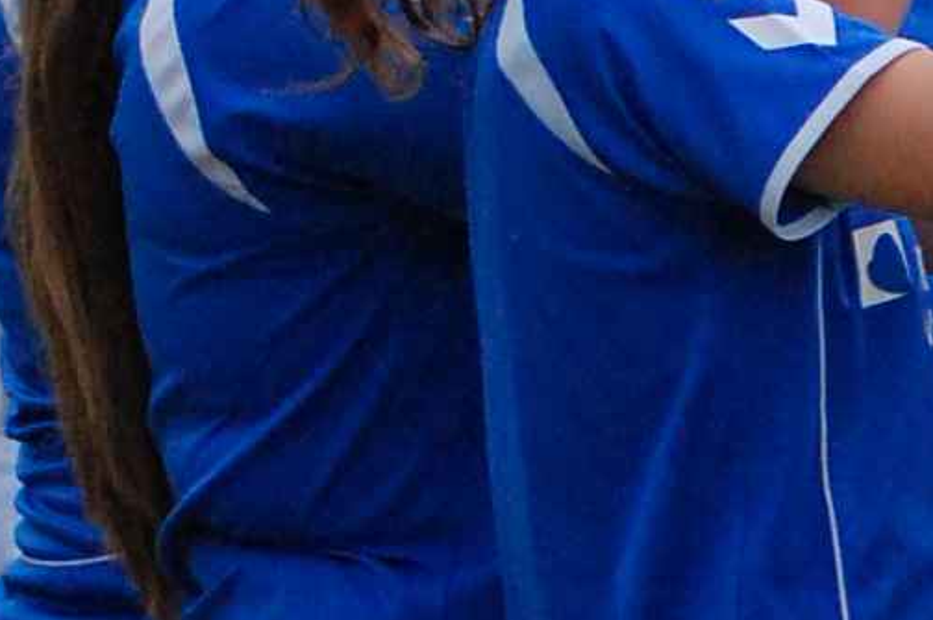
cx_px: 1260
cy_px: 294
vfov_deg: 4.2
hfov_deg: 6.3
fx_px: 8466
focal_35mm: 327
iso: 1600
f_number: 4
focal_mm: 55
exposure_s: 1/2000
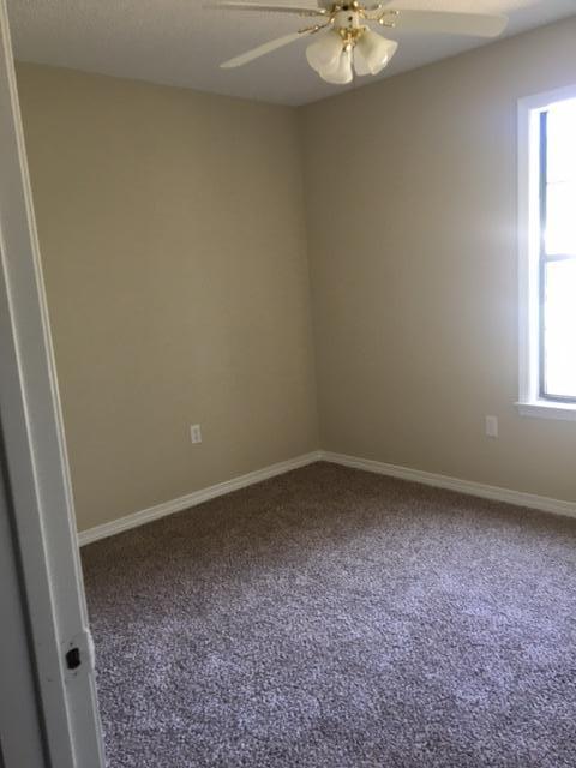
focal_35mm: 29
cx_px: 288
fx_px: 643
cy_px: 384
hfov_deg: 48.2
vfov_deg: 61.7
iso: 80
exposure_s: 1/30
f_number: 2.2
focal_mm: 4.15
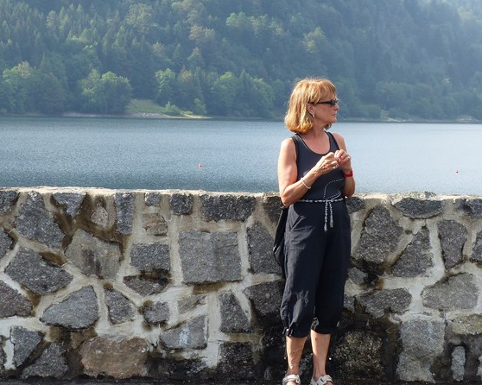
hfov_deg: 17.1
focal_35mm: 112
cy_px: 193
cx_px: 293
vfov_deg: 13.8
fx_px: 1597
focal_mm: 13.5
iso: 100
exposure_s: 1/320
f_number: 4
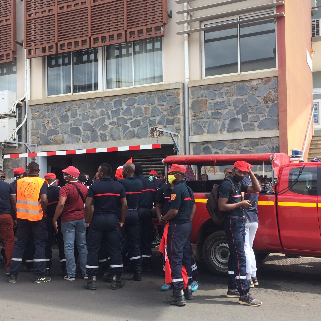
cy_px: 169
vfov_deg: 41.8
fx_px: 420
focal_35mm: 40
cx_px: 170
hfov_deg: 41.8
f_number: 2.2
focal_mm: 4.15
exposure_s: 1/554
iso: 32
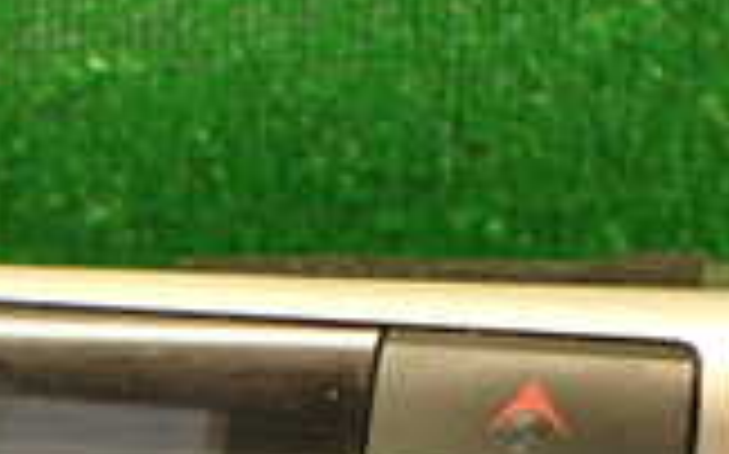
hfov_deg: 15.5
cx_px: -292
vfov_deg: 10.0
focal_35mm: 126
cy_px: 737
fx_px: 2502
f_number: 2.4
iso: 320
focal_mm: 5.79
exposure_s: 1/30
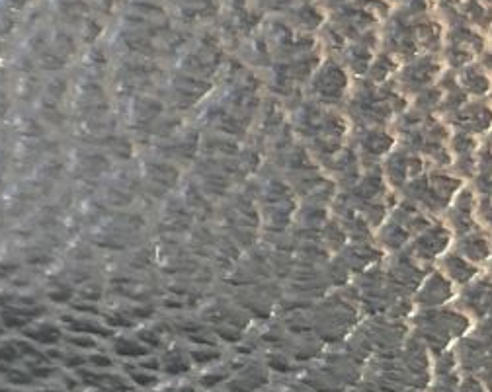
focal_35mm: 172
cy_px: -367
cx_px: -923
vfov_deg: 8.5
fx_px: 2502
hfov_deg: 9.2
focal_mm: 4.25
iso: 125
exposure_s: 1/94
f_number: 1.8
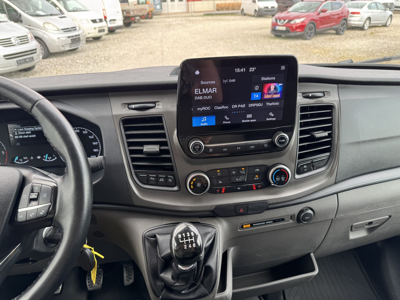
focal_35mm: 24
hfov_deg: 71.6
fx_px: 277
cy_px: 150
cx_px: 200
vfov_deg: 56.8
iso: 80
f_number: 1.78
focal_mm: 6.76
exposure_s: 1/121
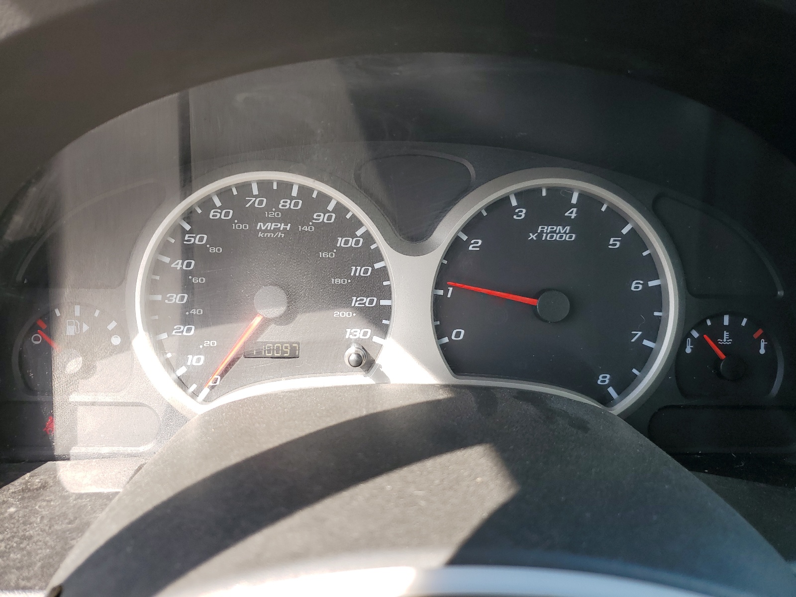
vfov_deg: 53.1
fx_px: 598
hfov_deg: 67.3
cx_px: 398
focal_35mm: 26
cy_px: 298
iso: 50
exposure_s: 1/455
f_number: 1.5
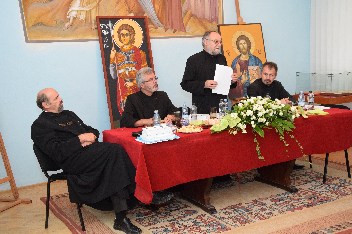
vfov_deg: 29.9
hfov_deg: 43.6
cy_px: 117
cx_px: 176
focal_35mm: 45
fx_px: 440
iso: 2500
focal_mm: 30
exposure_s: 1/60
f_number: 6.3
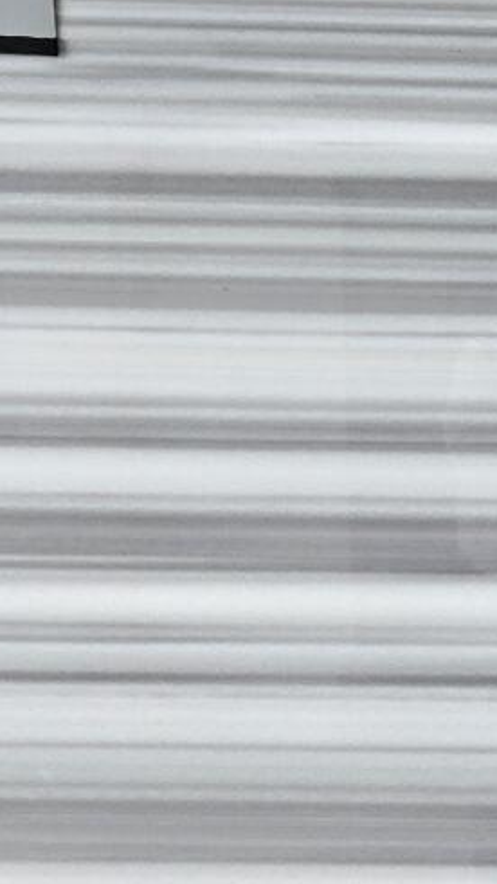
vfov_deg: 21.4
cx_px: 1095
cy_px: 769
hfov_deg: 10.9
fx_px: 2297
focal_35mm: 98
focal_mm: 5.4
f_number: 1.8
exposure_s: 1/180
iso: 100
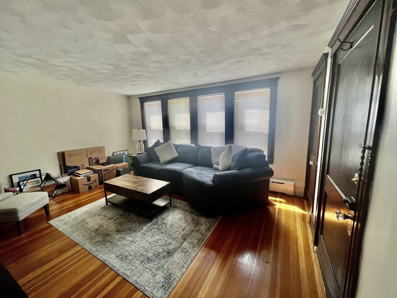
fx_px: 149
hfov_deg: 106.2
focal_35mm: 13
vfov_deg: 89.9
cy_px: 149
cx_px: 198
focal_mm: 1.57
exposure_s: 1/99
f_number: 1.8
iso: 64
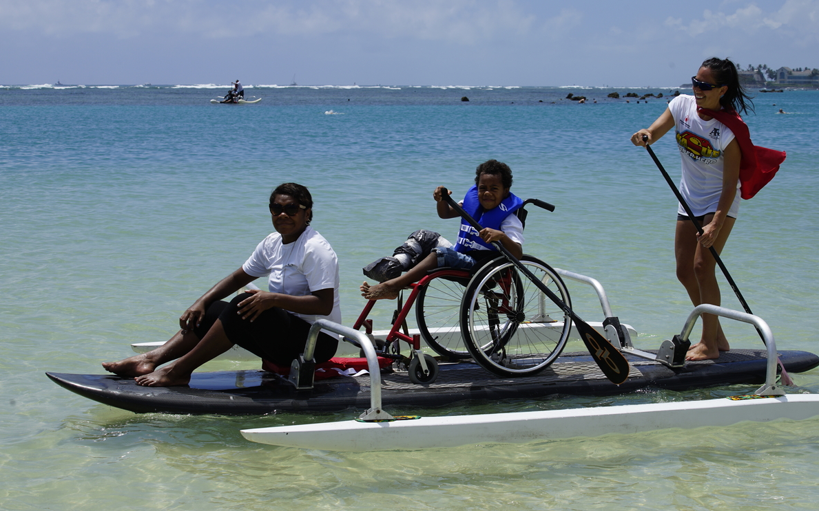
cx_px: 408
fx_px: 1607
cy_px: 238
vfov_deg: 18.1
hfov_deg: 28.6
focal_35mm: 72
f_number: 11
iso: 100
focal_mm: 70
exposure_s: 1/250
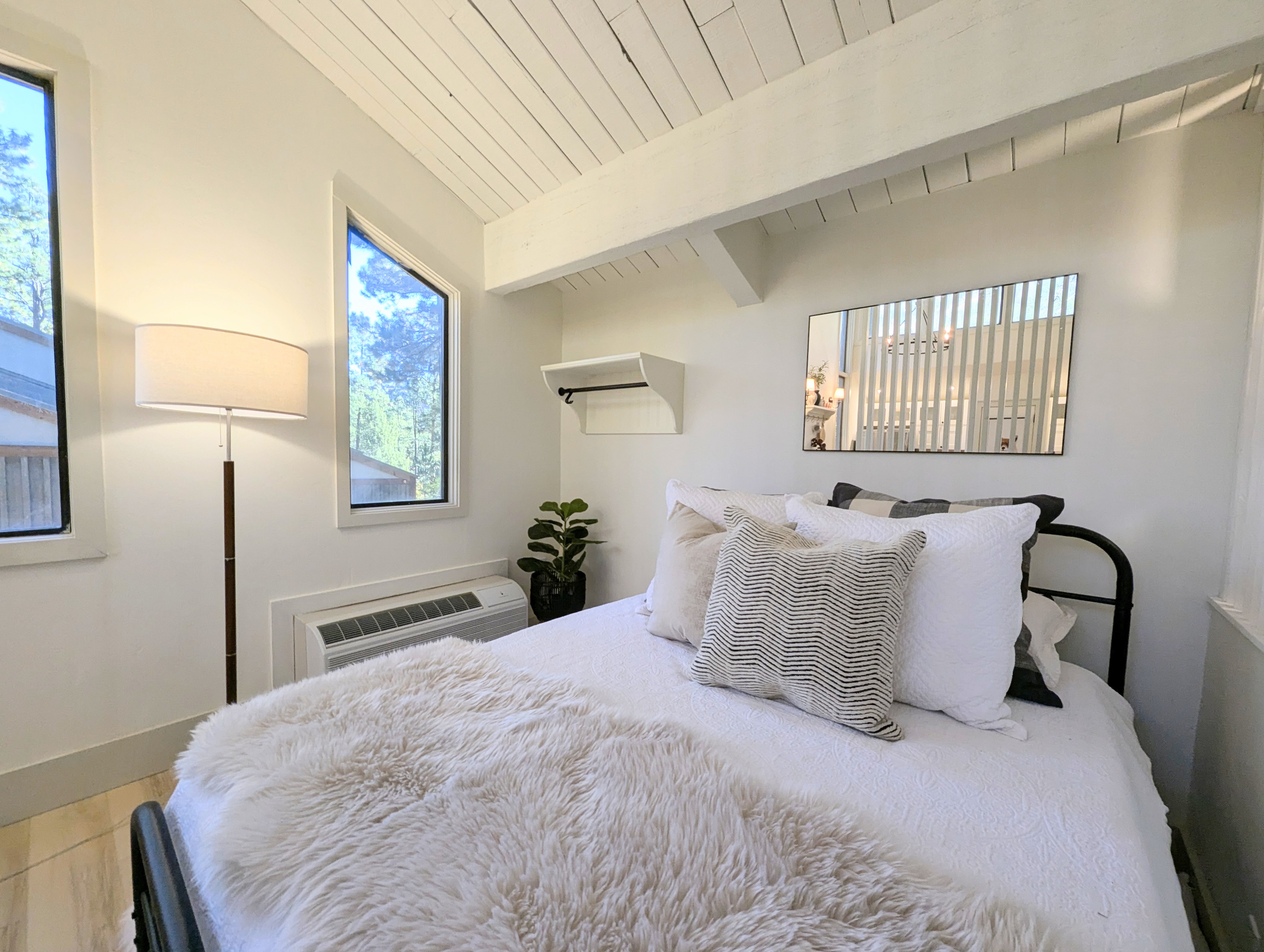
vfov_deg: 90.1
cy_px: 476
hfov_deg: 106.1
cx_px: 632
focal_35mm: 13
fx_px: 475
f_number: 2.2
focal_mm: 1.95
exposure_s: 1/60
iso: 60
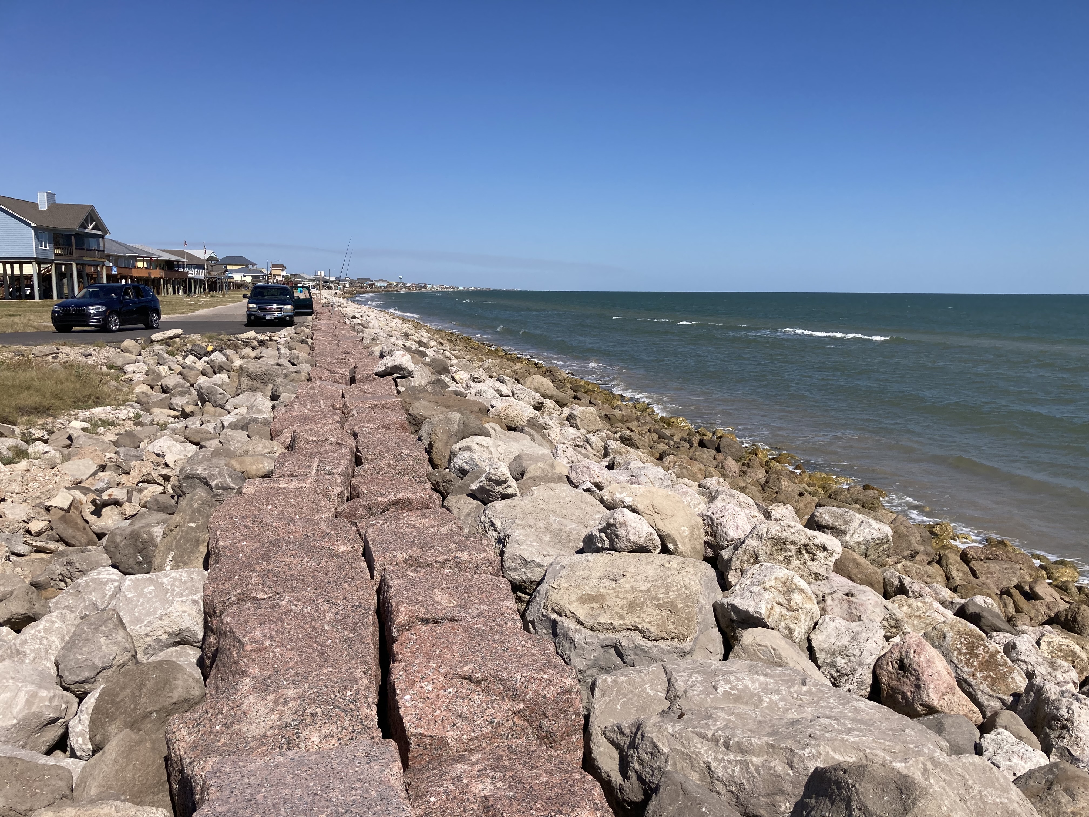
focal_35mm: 28
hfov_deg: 63.4
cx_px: 544
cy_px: 408
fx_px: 881
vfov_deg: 49.7
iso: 20
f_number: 1.8
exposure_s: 1/3690
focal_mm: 3.99
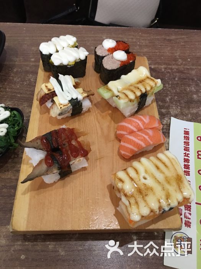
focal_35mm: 29
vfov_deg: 61.7
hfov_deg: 48.2
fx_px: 225
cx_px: 100
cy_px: 134
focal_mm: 4.15
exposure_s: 1/17
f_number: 2.2
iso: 125
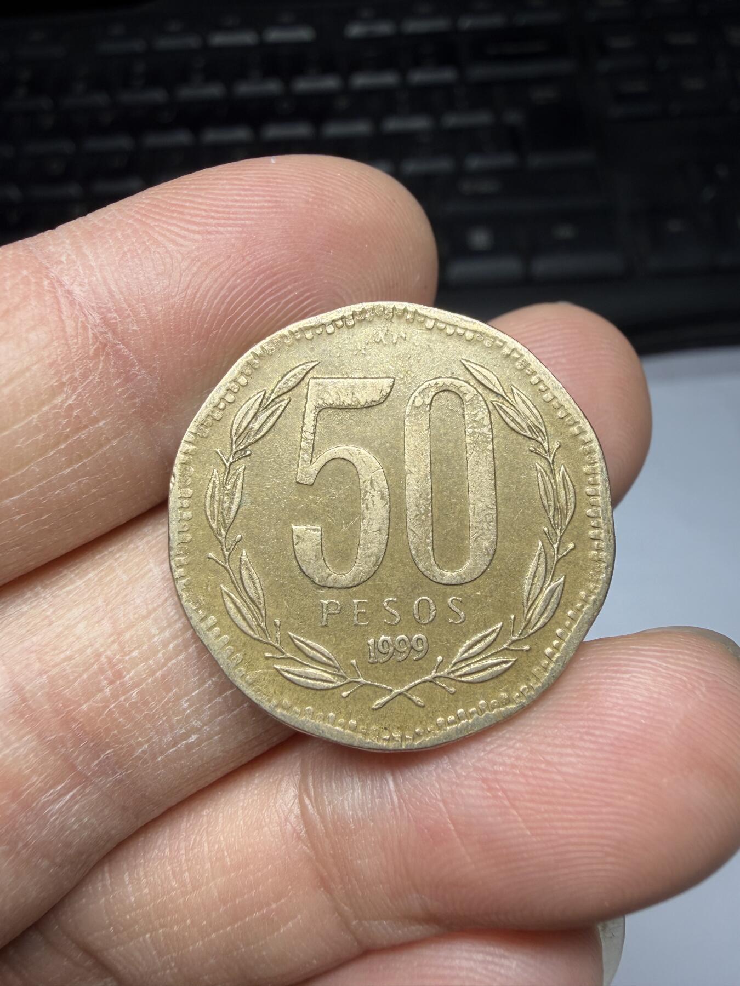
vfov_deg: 67.3
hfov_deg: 53.1
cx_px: 370
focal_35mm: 26
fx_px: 741
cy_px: 493
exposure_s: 1/121
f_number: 2.2
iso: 50
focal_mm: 2.22
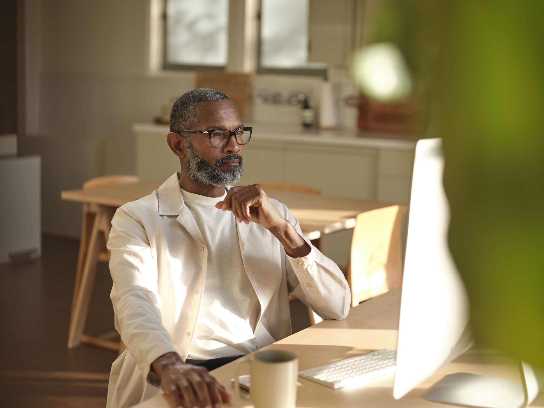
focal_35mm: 63
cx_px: 272
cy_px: 204
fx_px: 990
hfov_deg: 30.7
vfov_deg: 23.3
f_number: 2.8
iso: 320
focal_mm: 80
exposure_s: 1/400
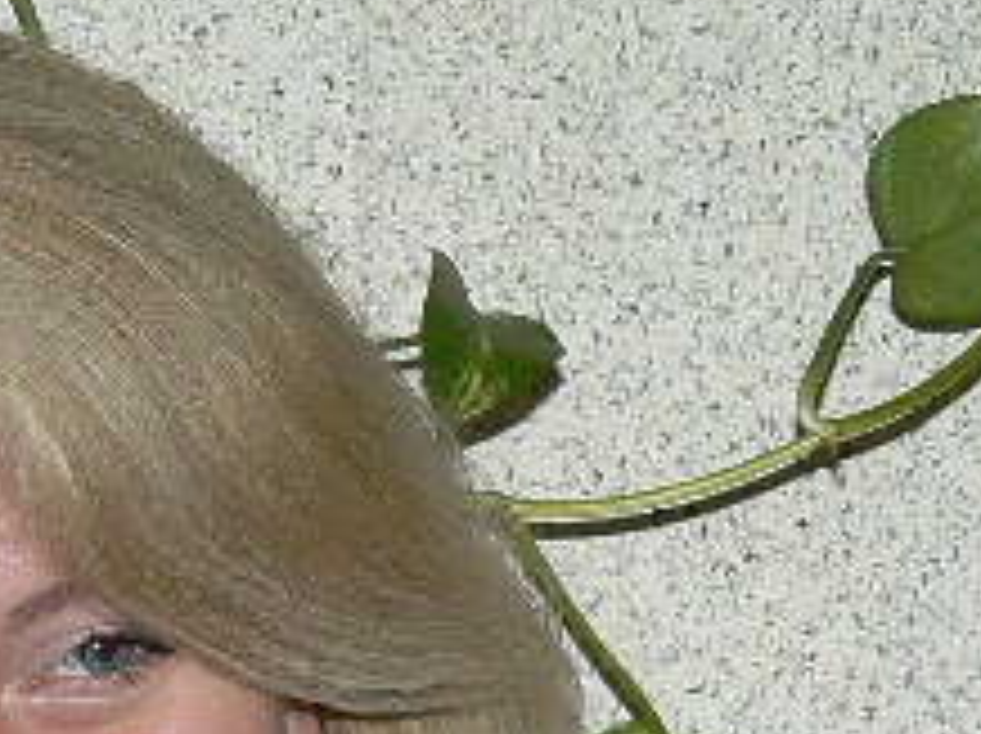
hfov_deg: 6.0
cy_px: 865
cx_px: -112
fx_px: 9313
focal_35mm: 329
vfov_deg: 4.5
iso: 100
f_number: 3.2
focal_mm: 13.7
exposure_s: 1/30
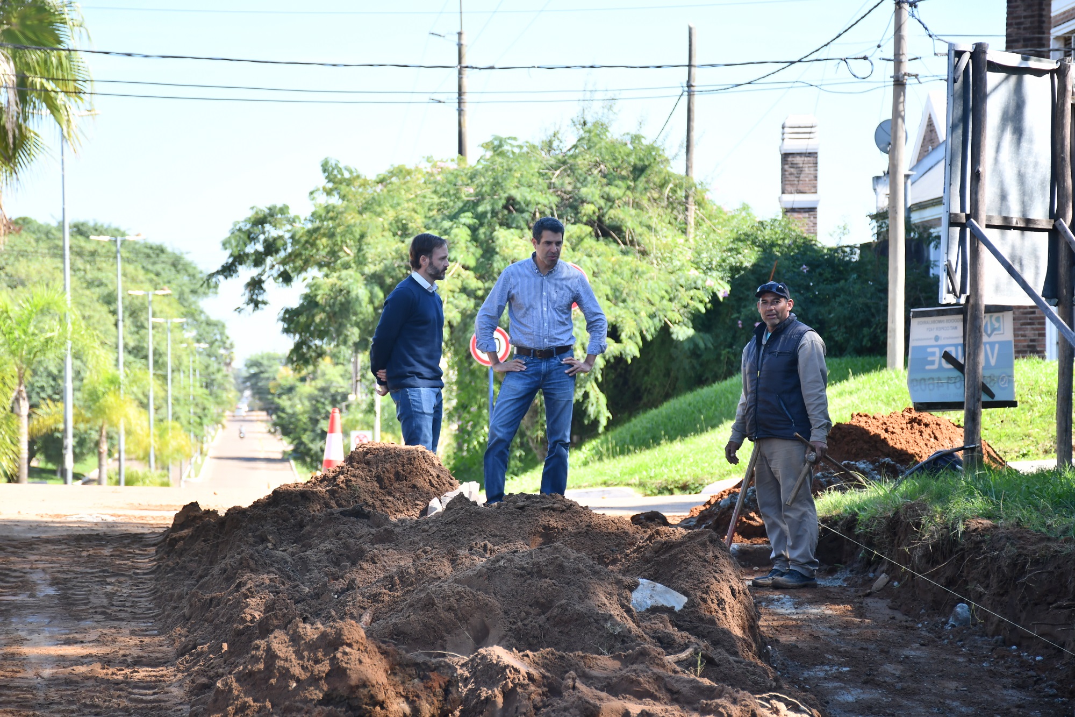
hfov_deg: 17.1
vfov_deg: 11.4
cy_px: 358
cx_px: 538
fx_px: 3583
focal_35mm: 120
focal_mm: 80
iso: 100
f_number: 5.3
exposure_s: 1/125
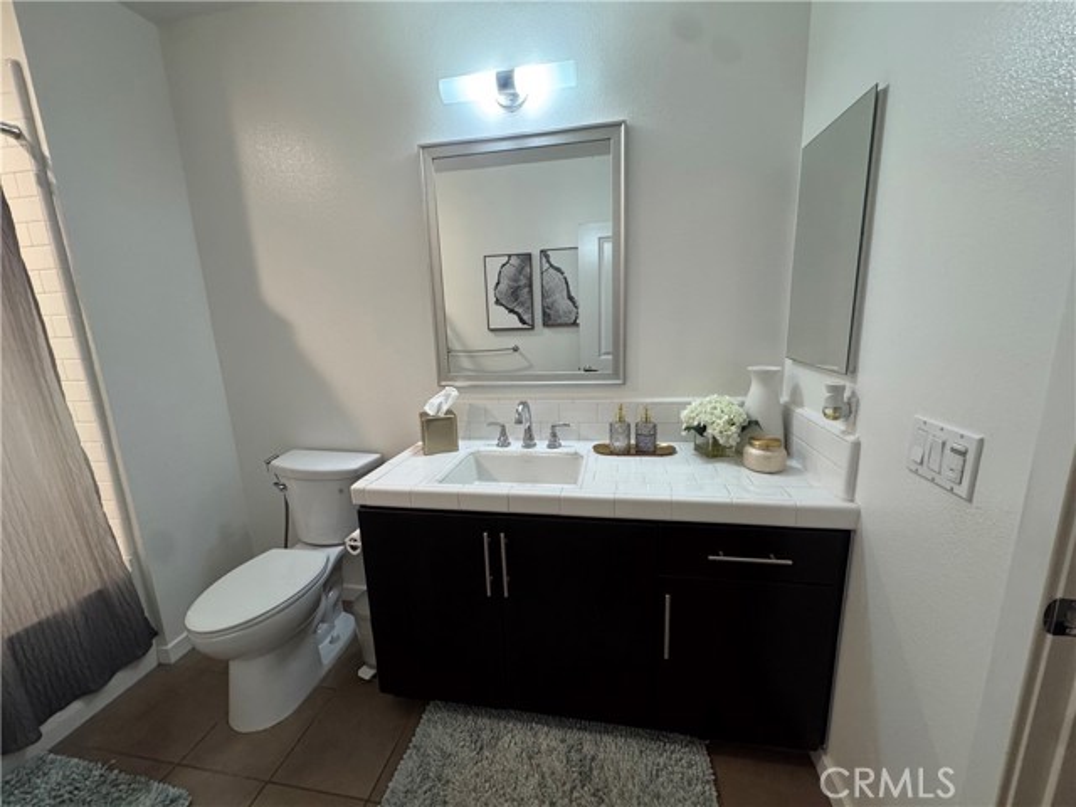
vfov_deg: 85.7
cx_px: 538
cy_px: 404
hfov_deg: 102.1
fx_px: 435
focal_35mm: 14
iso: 320
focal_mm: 2.22
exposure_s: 1/60
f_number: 2.2
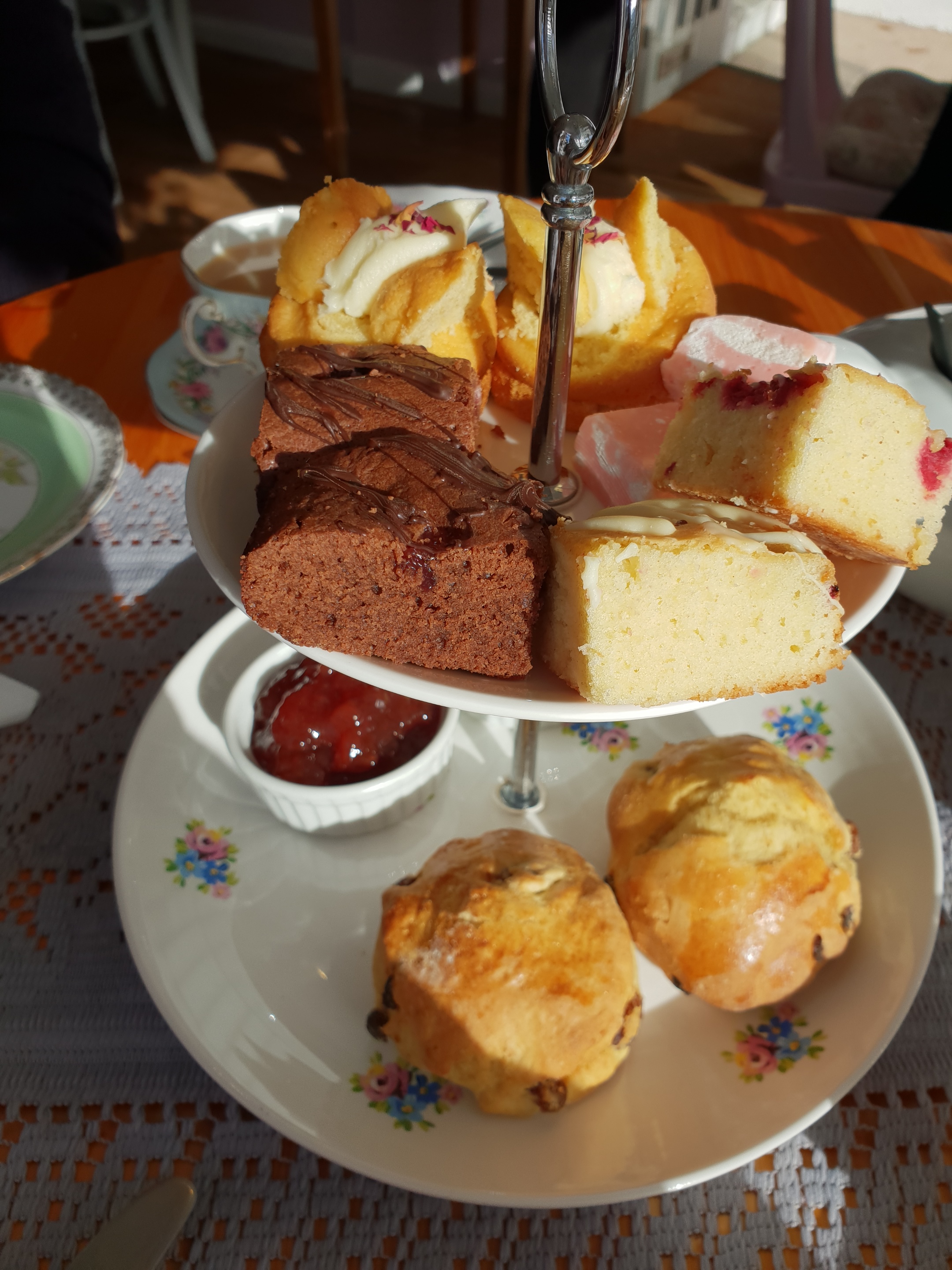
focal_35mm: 26
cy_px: 635
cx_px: 476
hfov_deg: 53.1
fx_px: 953
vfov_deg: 67.3
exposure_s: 1/1477
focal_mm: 4.3
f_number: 2.4
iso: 50
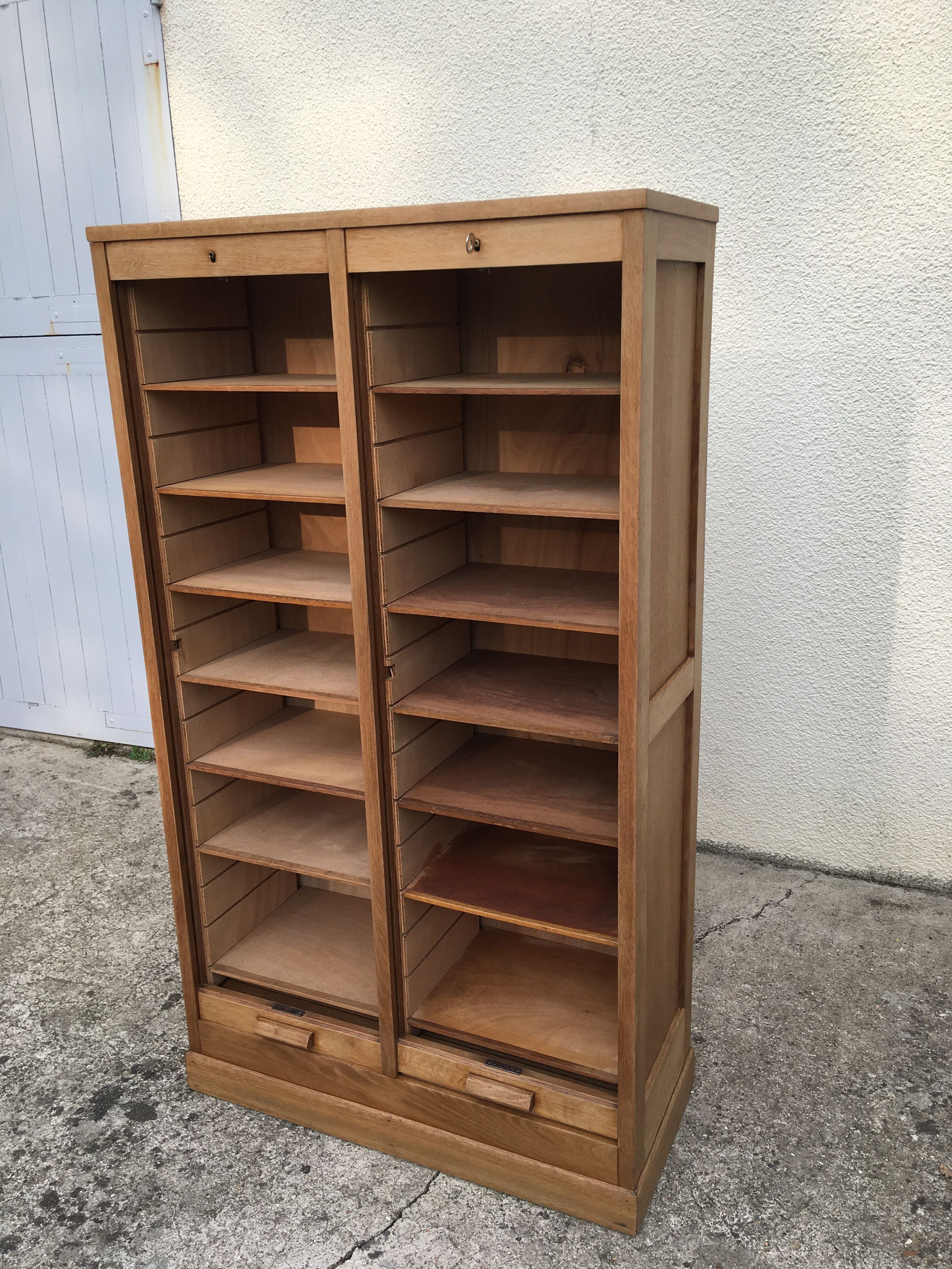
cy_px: 634
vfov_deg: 61.7
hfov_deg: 48.2
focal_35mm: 29
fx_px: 1063
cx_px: 476
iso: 25
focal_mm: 4.15
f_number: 2.2
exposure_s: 1/320
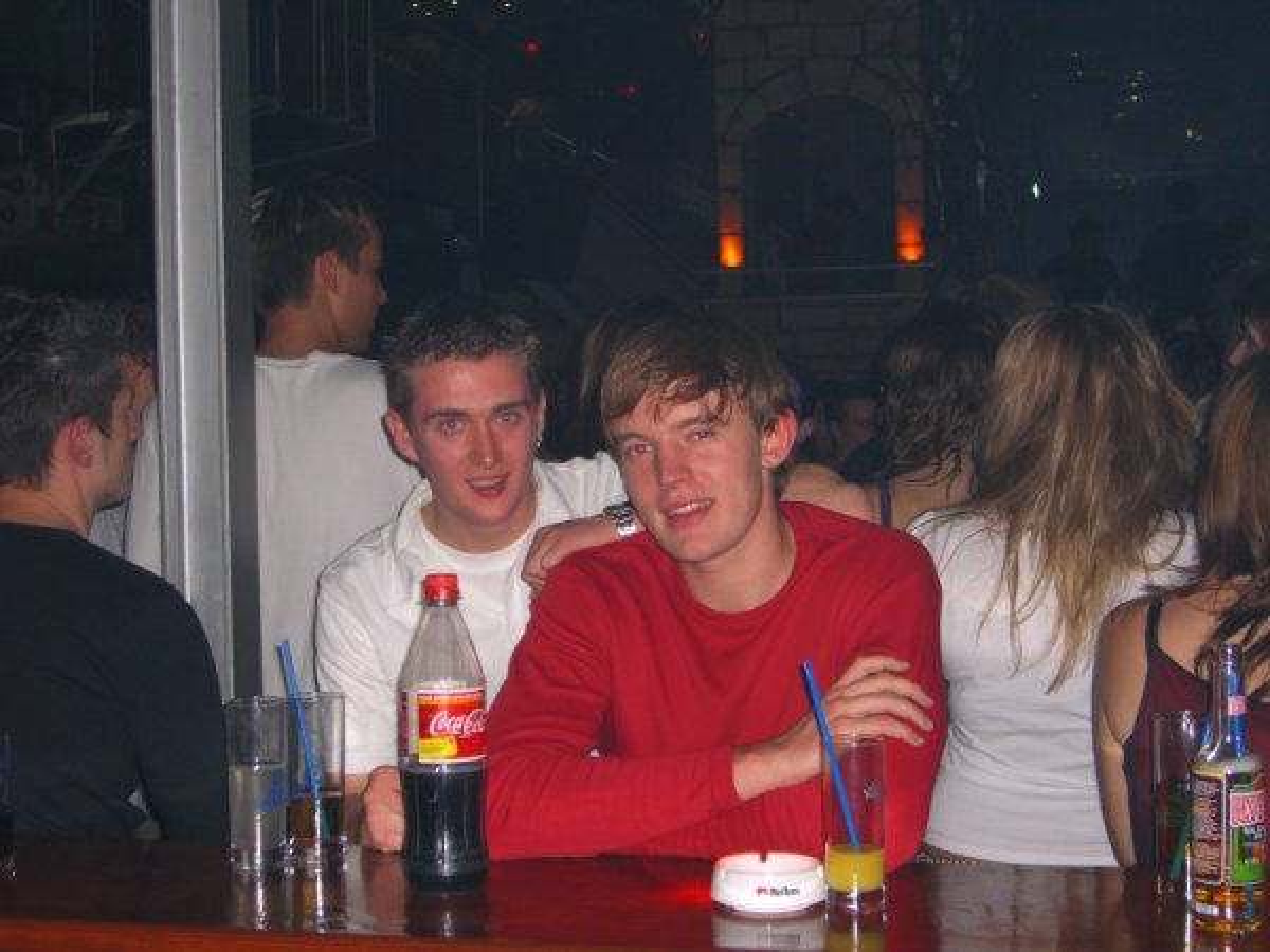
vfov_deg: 25.7
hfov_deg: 33.8
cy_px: 476
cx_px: 635
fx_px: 2091
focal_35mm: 57
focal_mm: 11.8
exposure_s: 1/60
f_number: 3.6
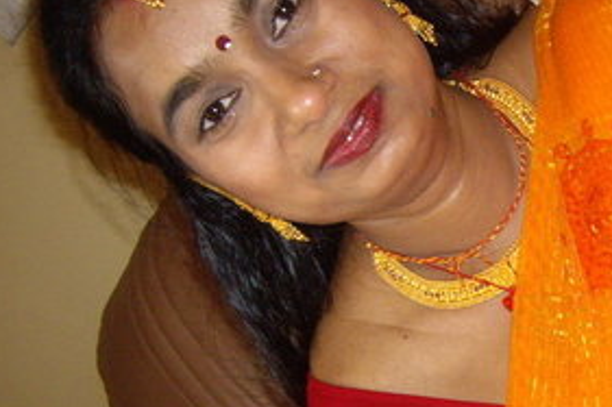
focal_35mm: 90
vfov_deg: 15.1
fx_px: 1529
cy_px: 309
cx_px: 688
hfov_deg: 21.4
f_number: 2.7
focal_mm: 6.2
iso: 200
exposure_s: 1/40
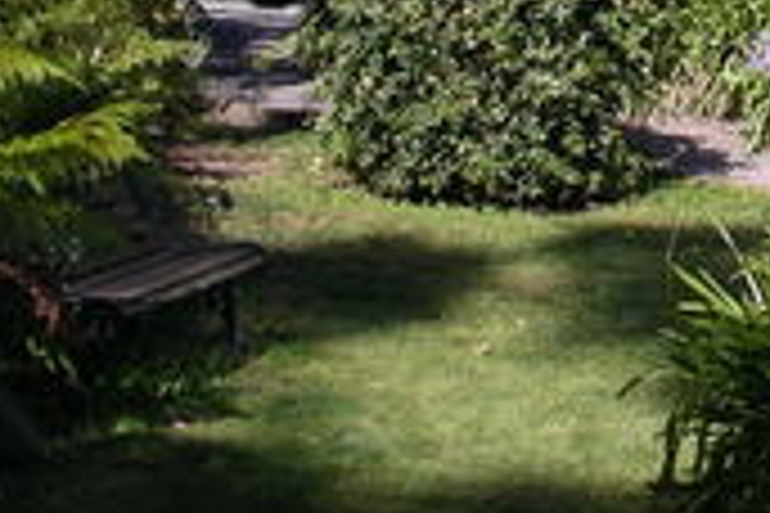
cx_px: 982
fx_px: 2160
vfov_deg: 13.3
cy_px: -40
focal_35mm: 101
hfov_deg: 18.8
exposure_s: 1/100
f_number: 6.9
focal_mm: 5.7
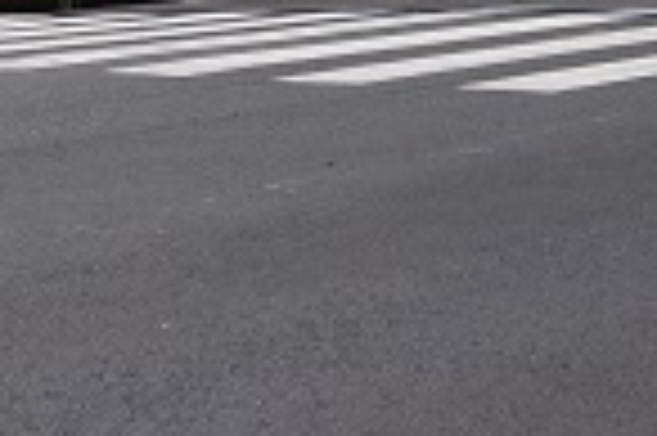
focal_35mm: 173
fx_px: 3154
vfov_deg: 7.9
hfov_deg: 11.8
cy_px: 472
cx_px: 526
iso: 200
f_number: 4
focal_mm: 28
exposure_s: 1/2500
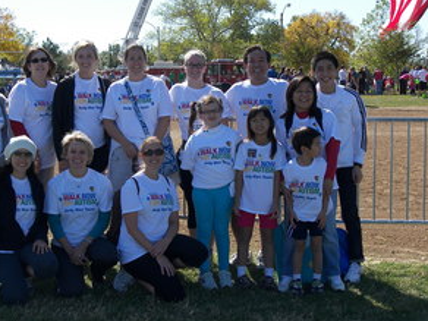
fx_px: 878
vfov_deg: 20.7
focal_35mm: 71
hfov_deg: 27.3
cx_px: 166
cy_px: 128
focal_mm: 11.1
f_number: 3.6
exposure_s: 1/400
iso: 50
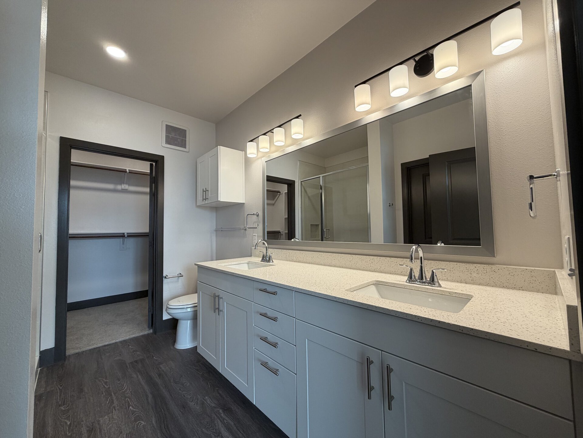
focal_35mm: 14
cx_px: 292
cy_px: 219
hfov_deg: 102.1
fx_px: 236
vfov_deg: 85.7
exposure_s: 1/120
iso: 125
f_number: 2.2
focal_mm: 2.22
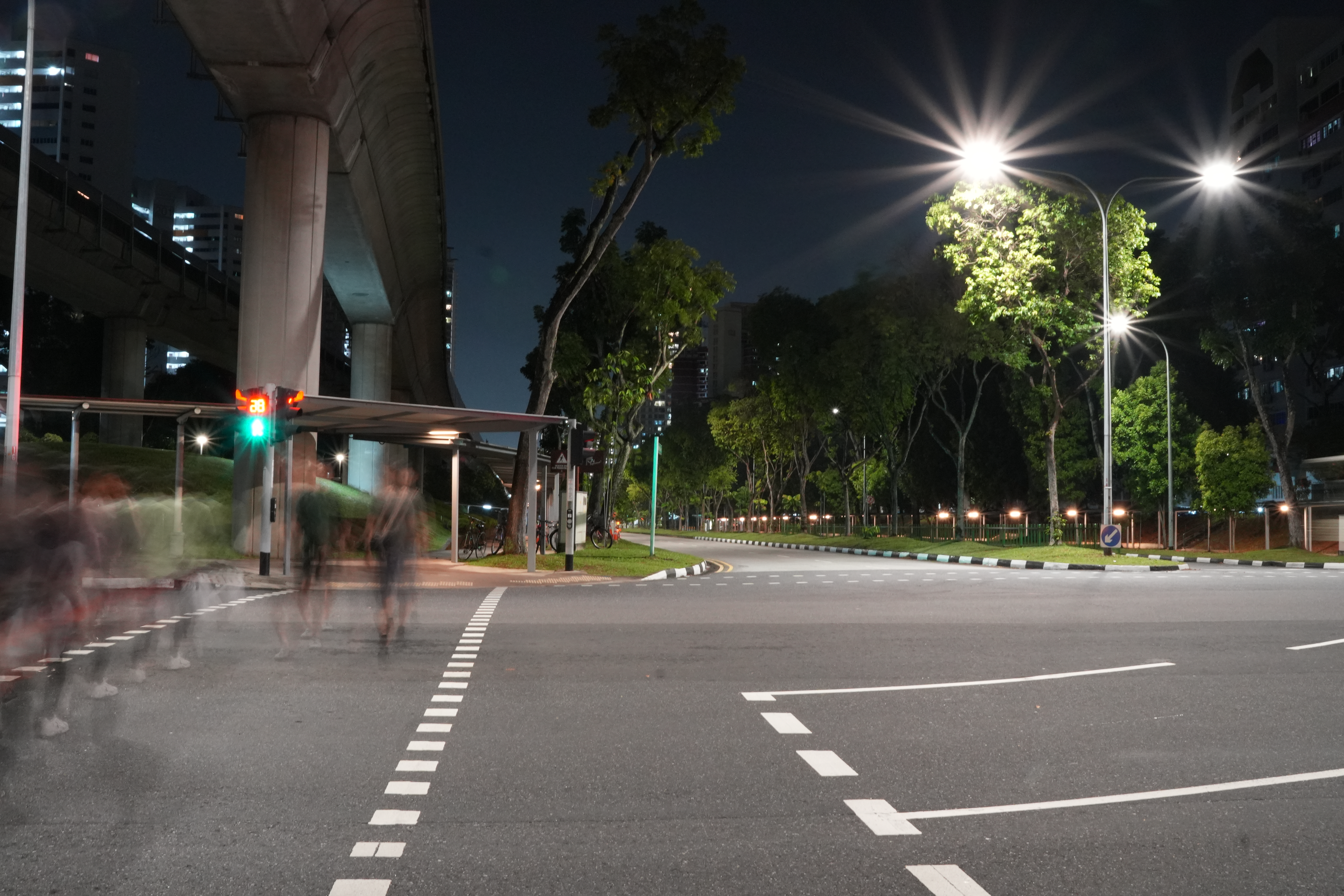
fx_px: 1187
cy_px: 448
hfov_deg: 59.0
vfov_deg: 41.4
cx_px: 672
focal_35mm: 32
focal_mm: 21.2
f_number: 16
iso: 1600
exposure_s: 2.5
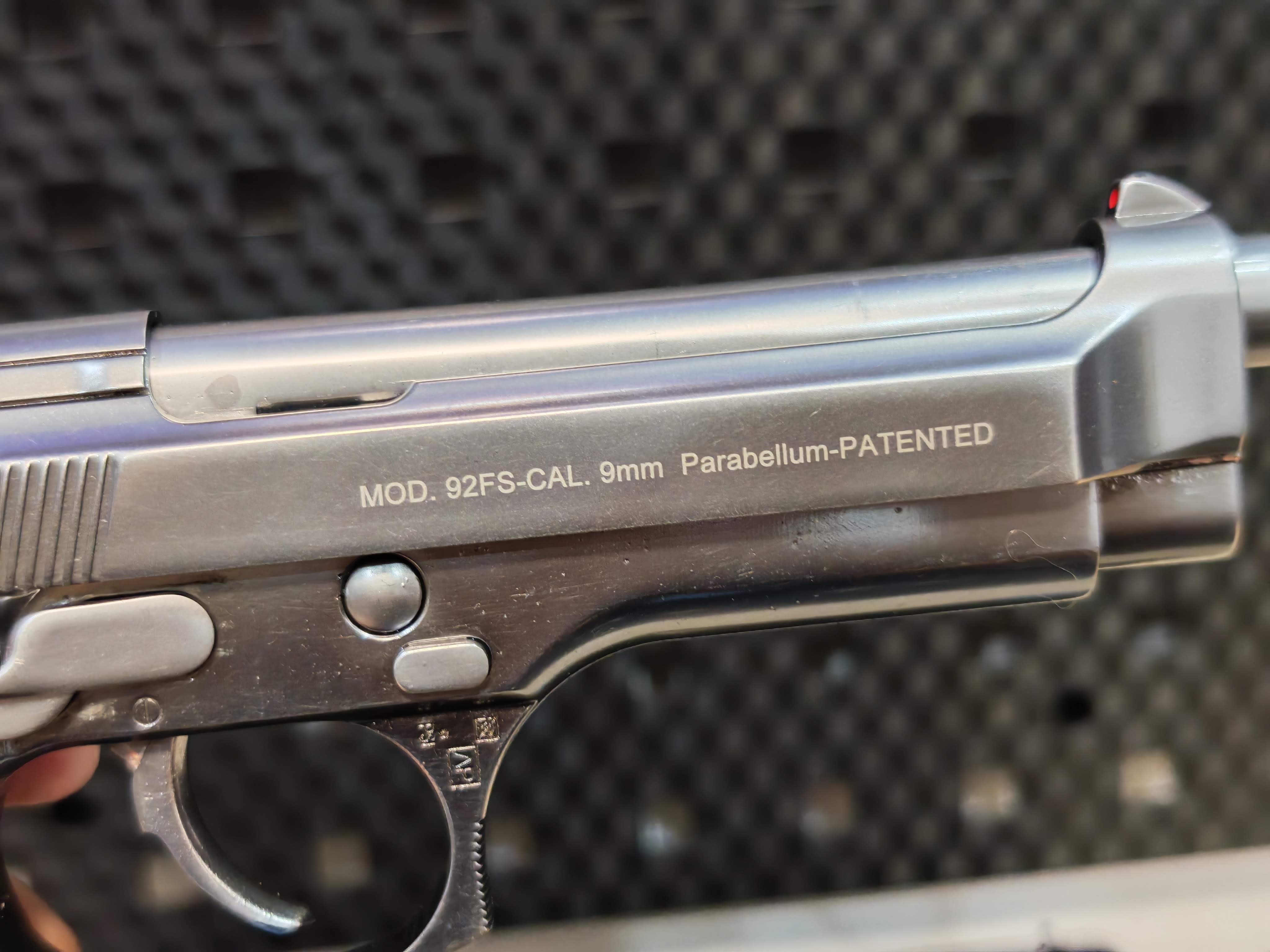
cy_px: 476
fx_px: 1761
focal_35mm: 48
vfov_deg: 30.3
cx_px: 635
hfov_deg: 39.7
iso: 125
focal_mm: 6.83
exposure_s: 1/50
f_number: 1.4
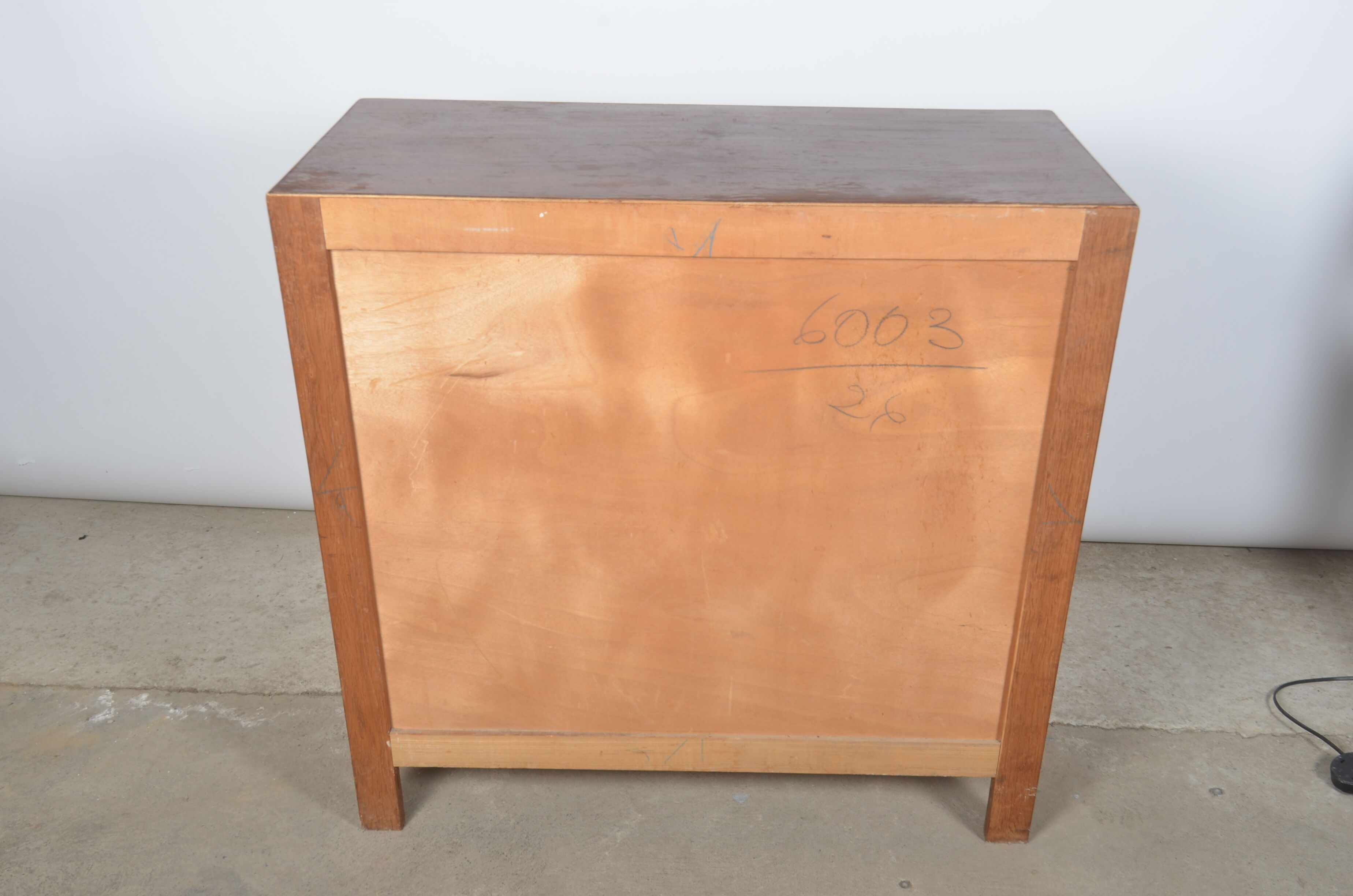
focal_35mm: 36
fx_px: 1350
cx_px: 676
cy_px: 448
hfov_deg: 53.2
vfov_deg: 36.7
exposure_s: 1/125
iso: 100
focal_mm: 24
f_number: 11
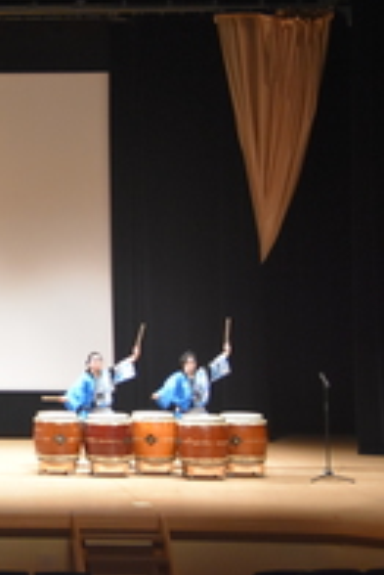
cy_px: 205
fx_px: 1565
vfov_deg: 20.7
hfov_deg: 13.3
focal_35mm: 98
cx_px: -176
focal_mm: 32
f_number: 3.5
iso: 1600
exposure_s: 1/60
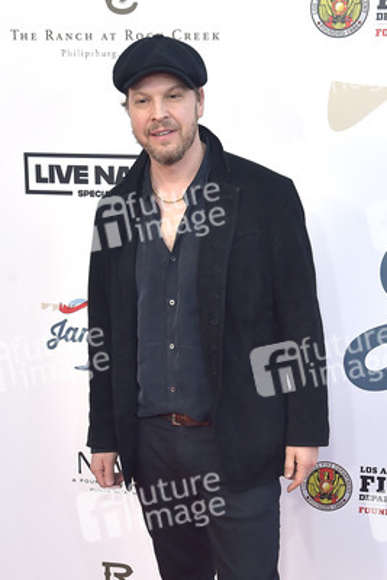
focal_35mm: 40
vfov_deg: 48.4
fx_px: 644
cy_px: 290
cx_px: 194
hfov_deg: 33.4
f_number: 6.3
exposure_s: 1/250
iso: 640
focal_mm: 40
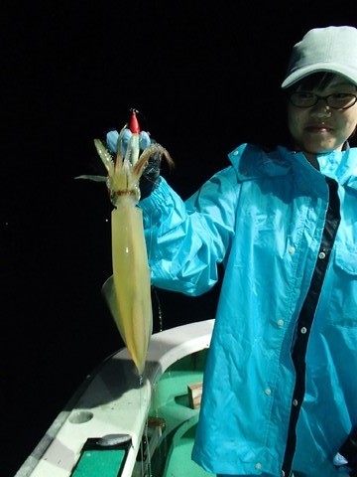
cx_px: 178
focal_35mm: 28
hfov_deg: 49.7
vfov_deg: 63.4
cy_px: 238
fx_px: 385
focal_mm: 5
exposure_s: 1/30
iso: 400
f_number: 3.9
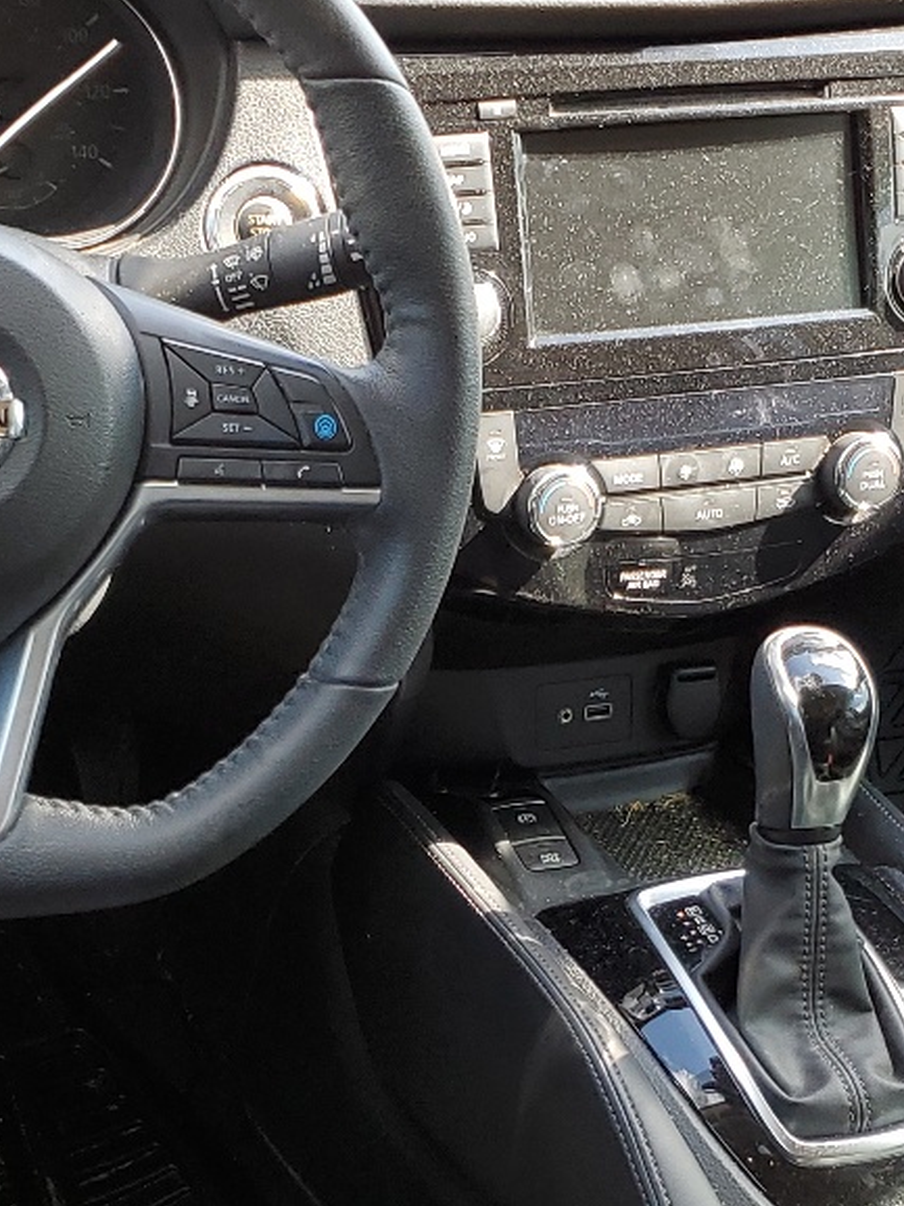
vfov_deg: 26.6
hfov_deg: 20.4
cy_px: 960
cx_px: 438
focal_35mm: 72
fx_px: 2509
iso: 50
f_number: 1.5
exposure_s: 1/152
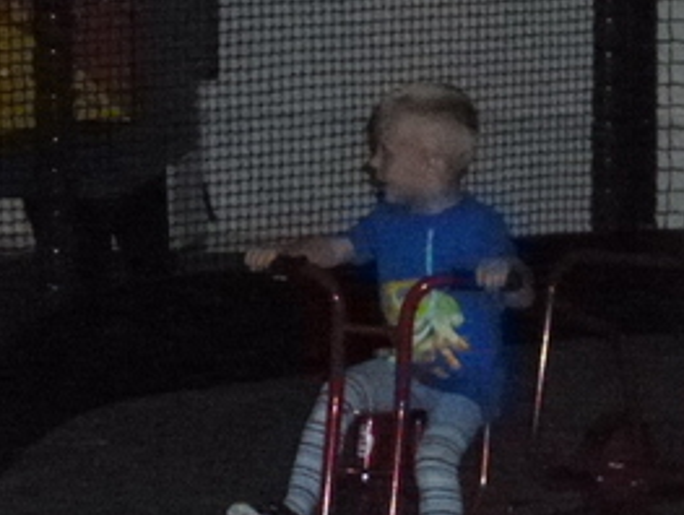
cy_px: 237
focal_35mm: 167
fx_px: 3304
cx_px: 590
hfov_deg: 11.8
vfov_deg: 8.9
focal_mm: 9.9
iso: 1600
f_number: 4.2
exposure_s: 1/250
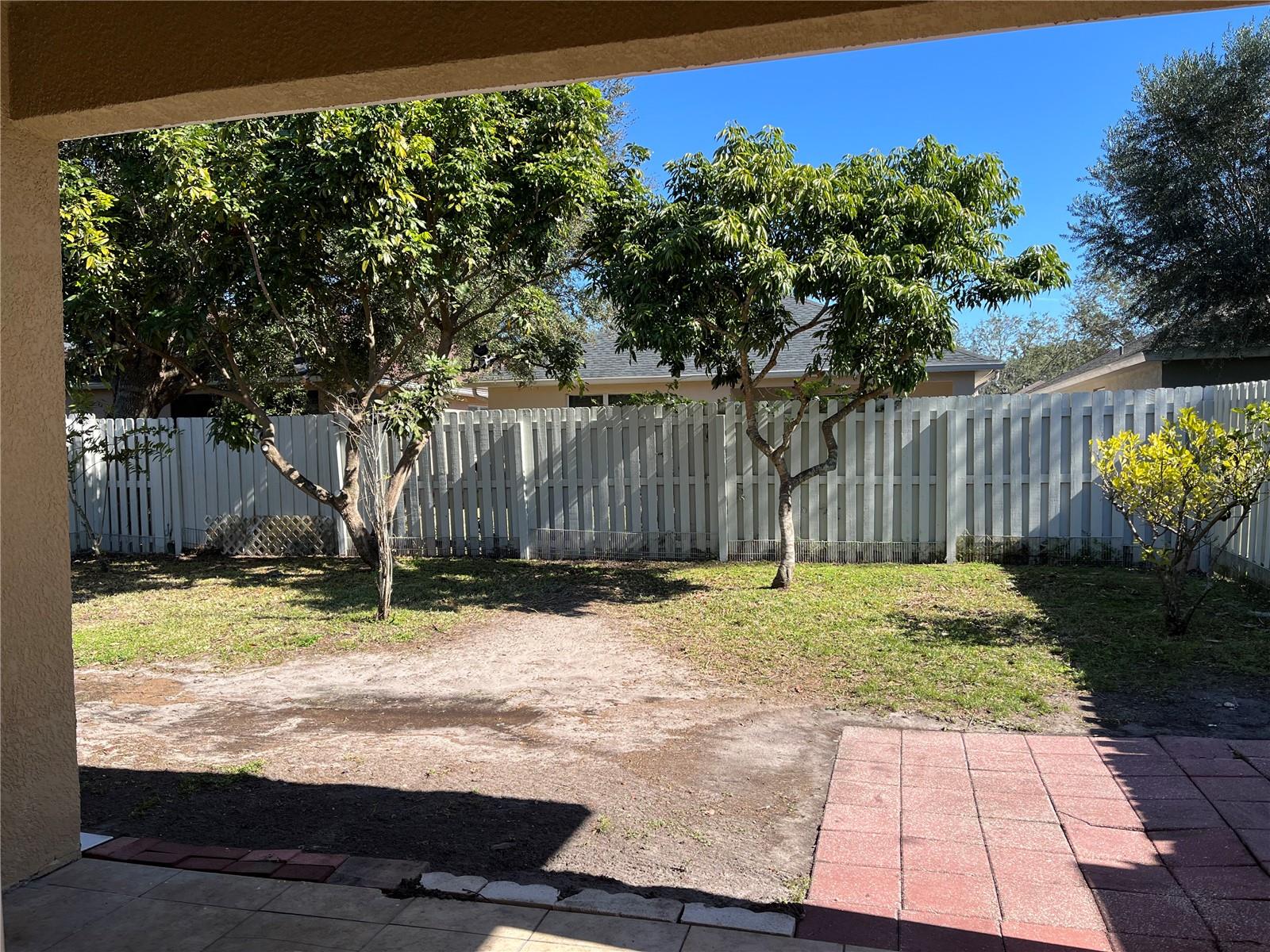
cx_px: 635
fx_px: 954
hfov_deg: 67.3
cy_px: 476
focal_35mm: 26
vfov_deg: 53.1
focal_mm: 5.1
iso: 50
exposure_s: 1/1647
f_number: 1.6
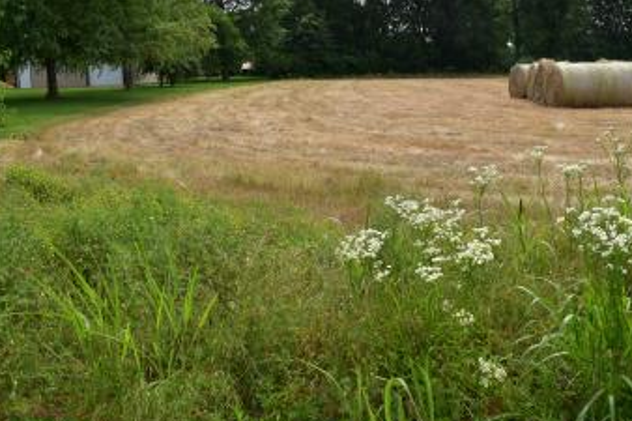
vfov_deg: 36.6
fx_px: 632
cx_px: 385
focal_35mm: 36
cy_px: 159
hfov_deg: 52.7
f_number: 11
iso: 400
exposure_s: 1/500
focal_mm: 18
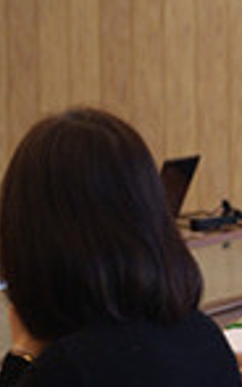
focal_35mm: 254
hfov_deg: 5.2
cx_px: 53
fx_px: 2682
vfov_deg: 8.2
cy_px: 147
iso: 250
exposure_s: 1/60
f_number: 5
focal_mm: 35
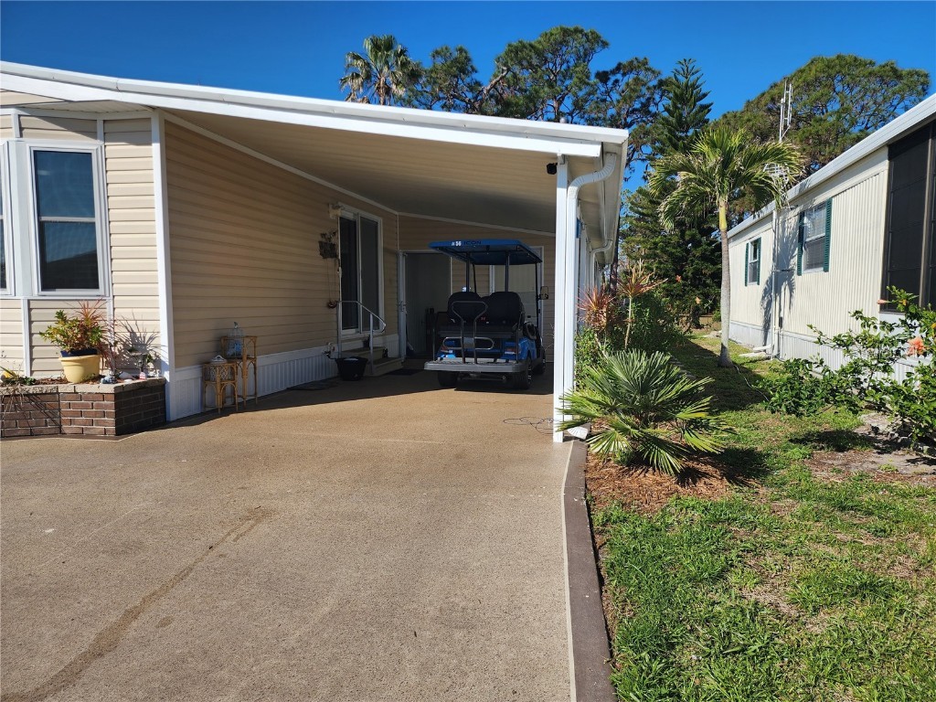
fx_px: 622
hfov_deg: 73.9
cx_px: 468
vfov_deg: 58.9
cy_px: 351
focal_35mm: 23
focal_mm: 6.4
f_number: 1.8
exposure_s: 1/1276
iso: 12
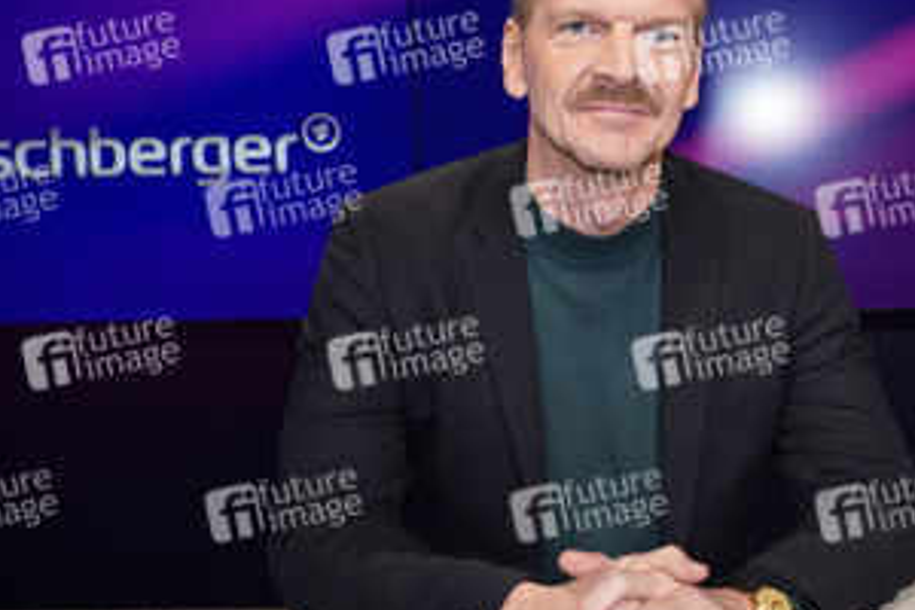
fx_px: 1372
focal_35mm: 54
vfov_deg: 25.1
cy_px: 278
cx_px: 630
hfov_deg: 36.4
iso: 2000
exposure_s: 1/125
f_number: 5.6
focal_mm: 36
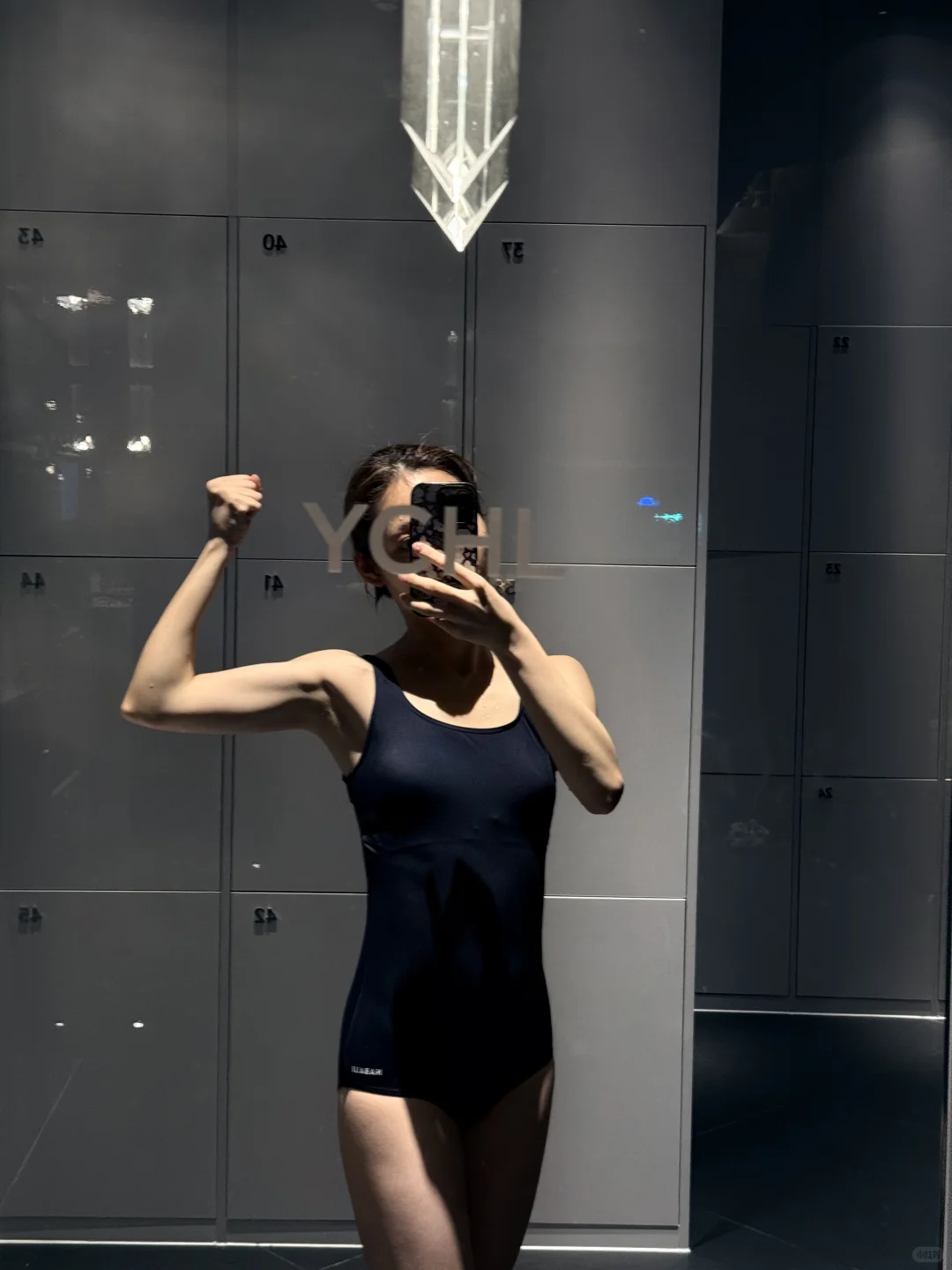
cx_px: 476
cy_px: 635
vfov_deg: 39.7
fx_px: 1760
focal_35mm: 48
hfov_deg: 30.3
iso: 200
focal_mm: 6.76
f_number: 1.78
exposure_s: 1/50
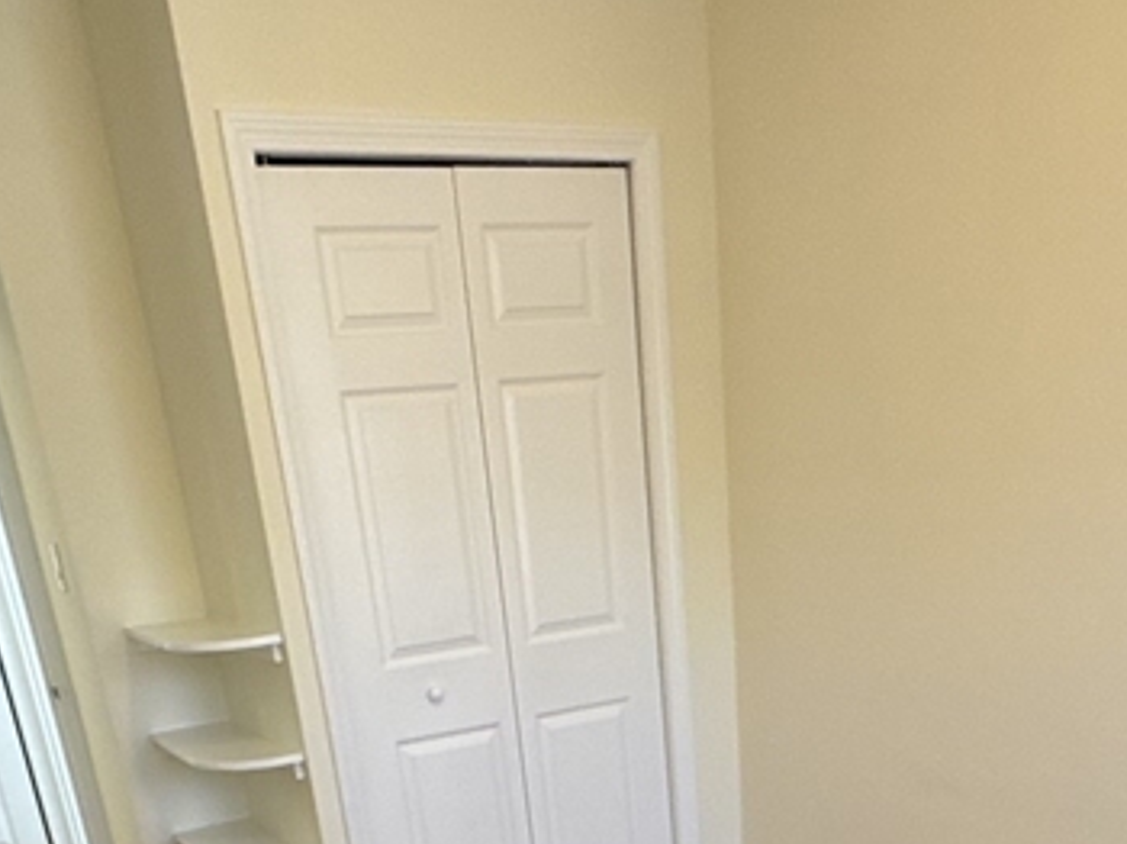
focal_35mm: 41
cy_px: 1098
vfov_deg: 28.7
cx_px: 638
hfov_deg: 45.7
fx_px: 1334
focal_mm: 2.22
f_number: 2.2
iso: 200
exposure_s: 1/120
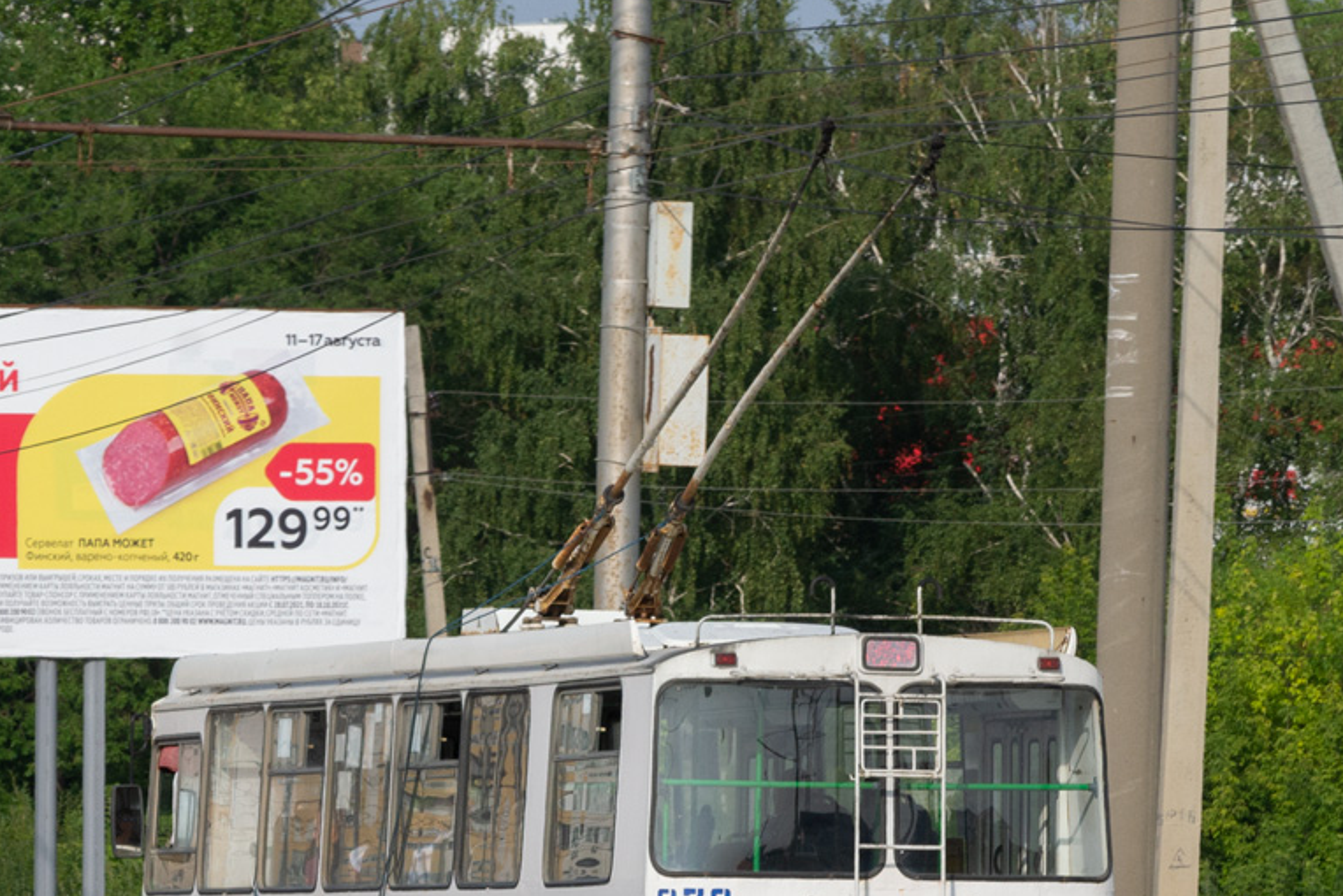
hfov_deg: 6.2
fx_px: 12458
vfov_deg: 4.1
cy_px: 671
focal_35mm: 334
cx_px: 626
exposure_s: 1/400
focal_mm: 135
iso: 400
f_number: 14
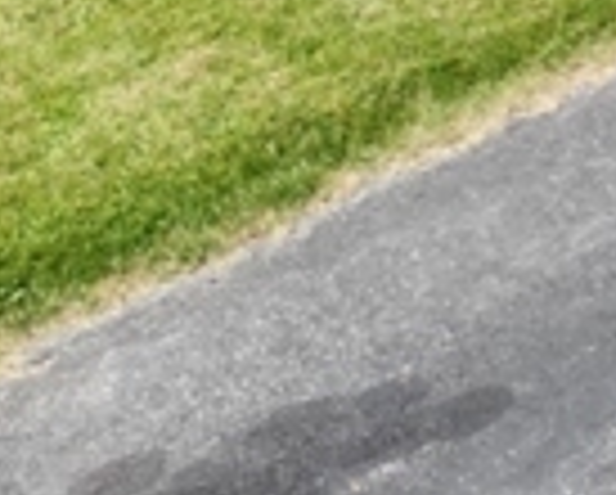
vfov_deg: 7.4
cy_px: -1152
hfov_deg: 9.2
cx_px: 1754
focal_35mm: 175
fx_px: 3195
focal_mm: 6.72
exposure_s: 1/2000
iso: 130
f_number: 1.7
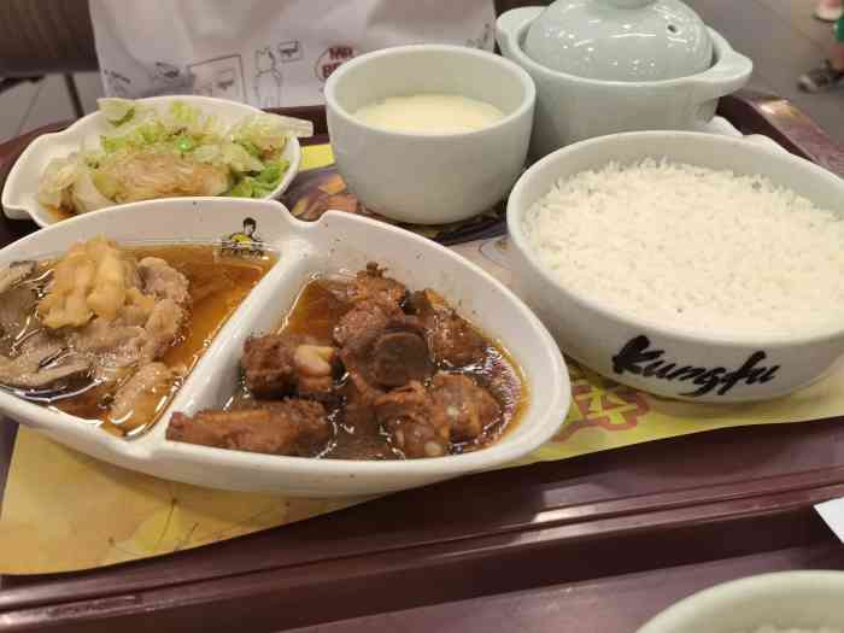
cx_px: 422
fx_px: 731
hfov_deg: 60.0
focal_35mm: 30
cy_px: 316
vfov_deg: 46.8
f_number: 1.9
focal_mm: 6.67
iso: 160
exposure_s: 1/100
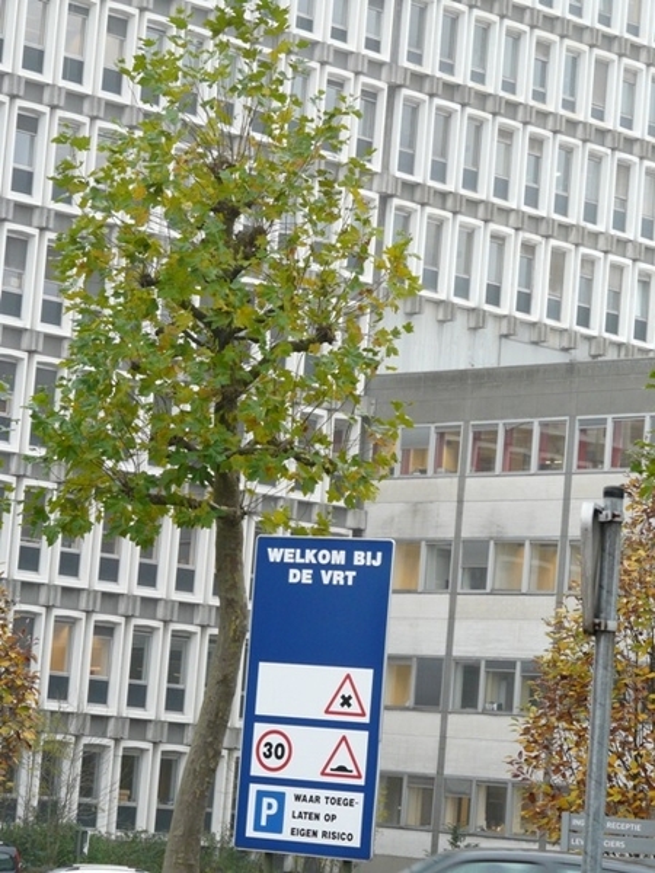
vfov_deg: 16.4
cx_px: 328
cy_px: 436
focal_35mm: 120
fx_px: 3028
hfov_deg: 12.3
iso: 200
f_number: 3.6
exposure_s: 1/60
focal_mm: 19.7
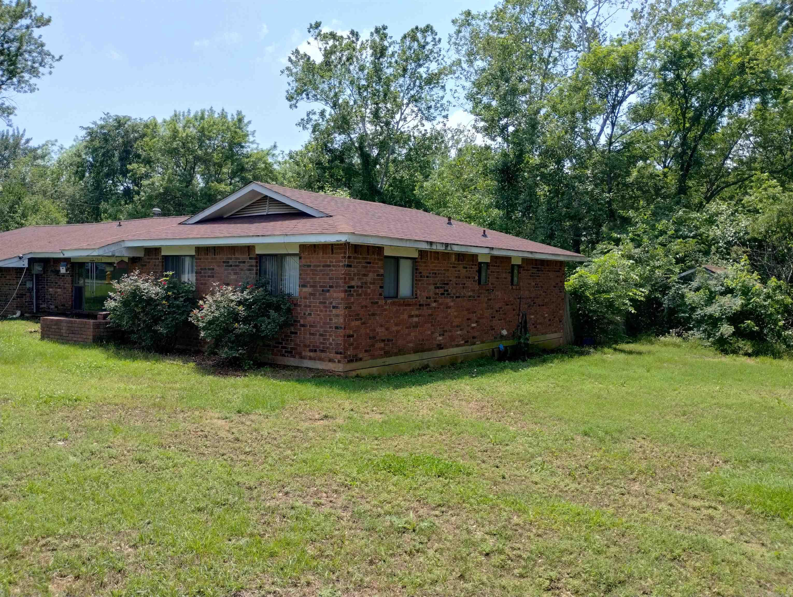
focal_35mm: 28
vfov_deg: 49.9
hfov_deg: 63.4
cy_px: 298
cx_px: 396
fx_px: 642
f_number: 1.8
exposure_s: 1/799
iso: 100
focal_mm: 4.27
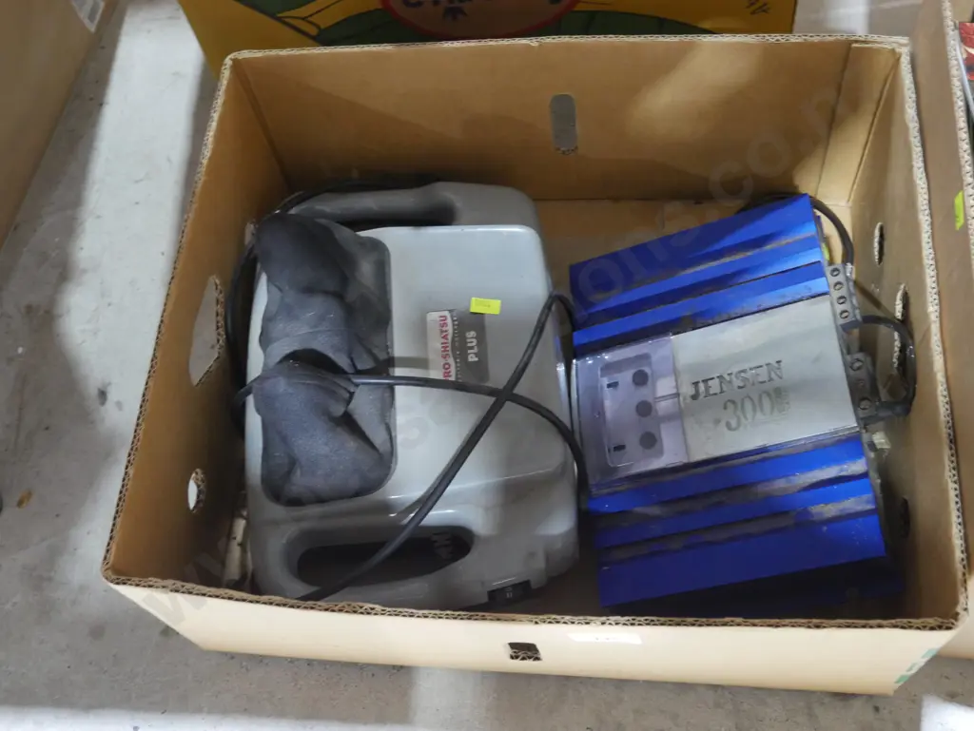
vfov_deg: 36.0
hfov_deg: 46.8
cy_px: 366
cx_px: 487
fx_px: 1126
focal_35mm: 40
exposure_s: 1/40
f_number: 4.5
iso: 3200
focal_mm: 20
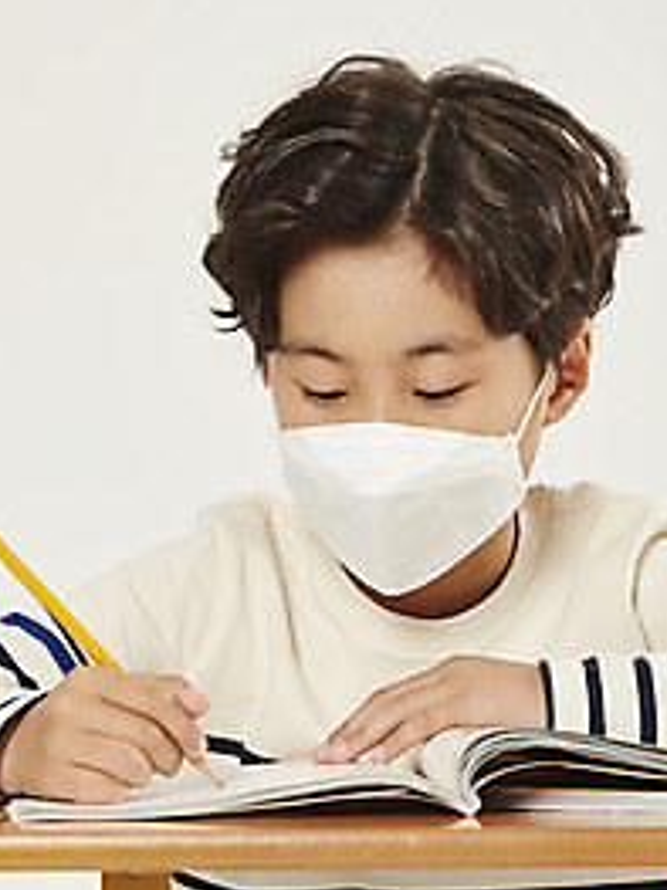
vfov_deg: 7.3
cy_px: 396
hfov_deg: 5.5
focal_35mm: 271
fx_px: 6968
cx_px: 283
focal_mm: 185
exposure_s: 1/125
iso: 125
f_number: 8
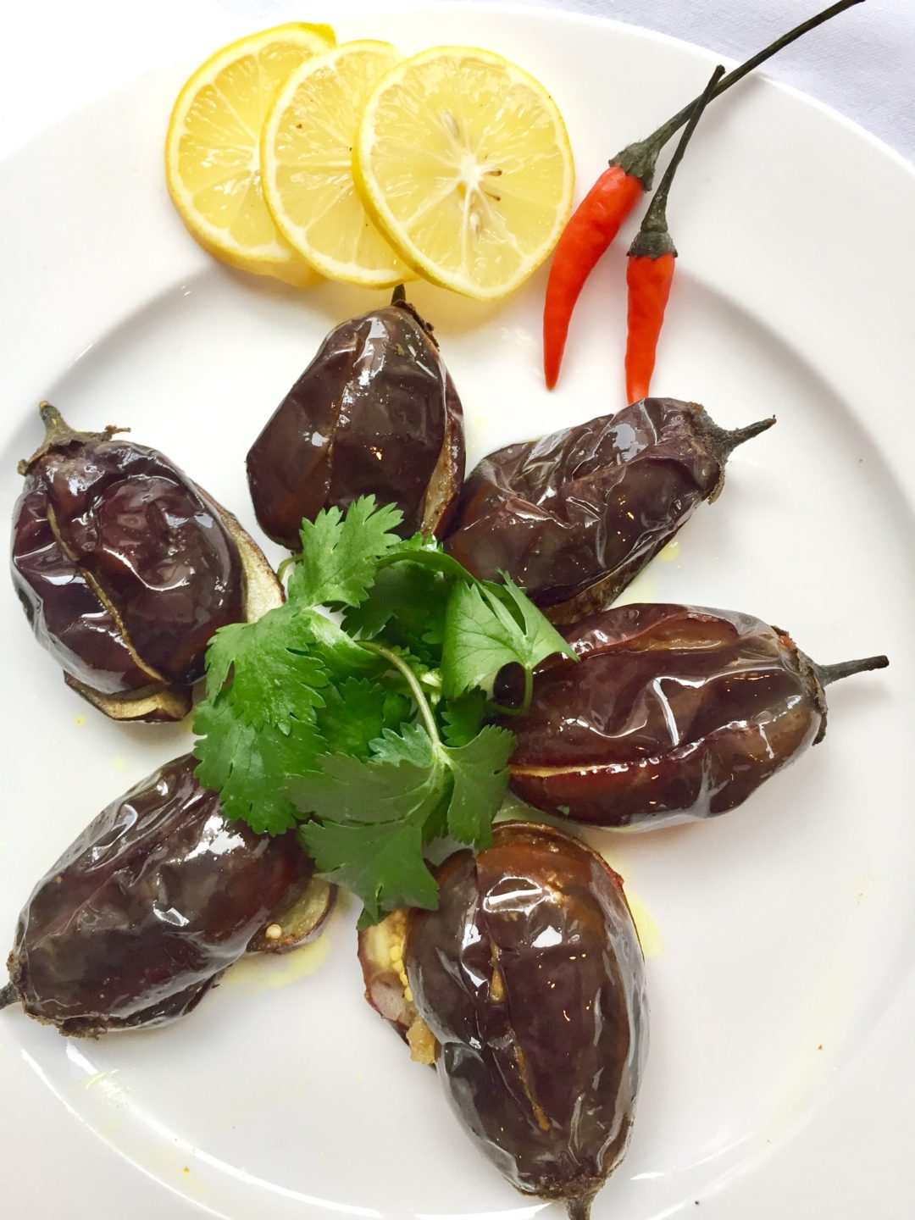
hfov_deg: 48.2
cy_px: 610
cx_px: 458
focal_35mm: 29
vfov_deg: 61.7
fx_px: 1022
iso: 40
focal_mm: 4.15
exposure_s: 1/30
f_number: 2.2
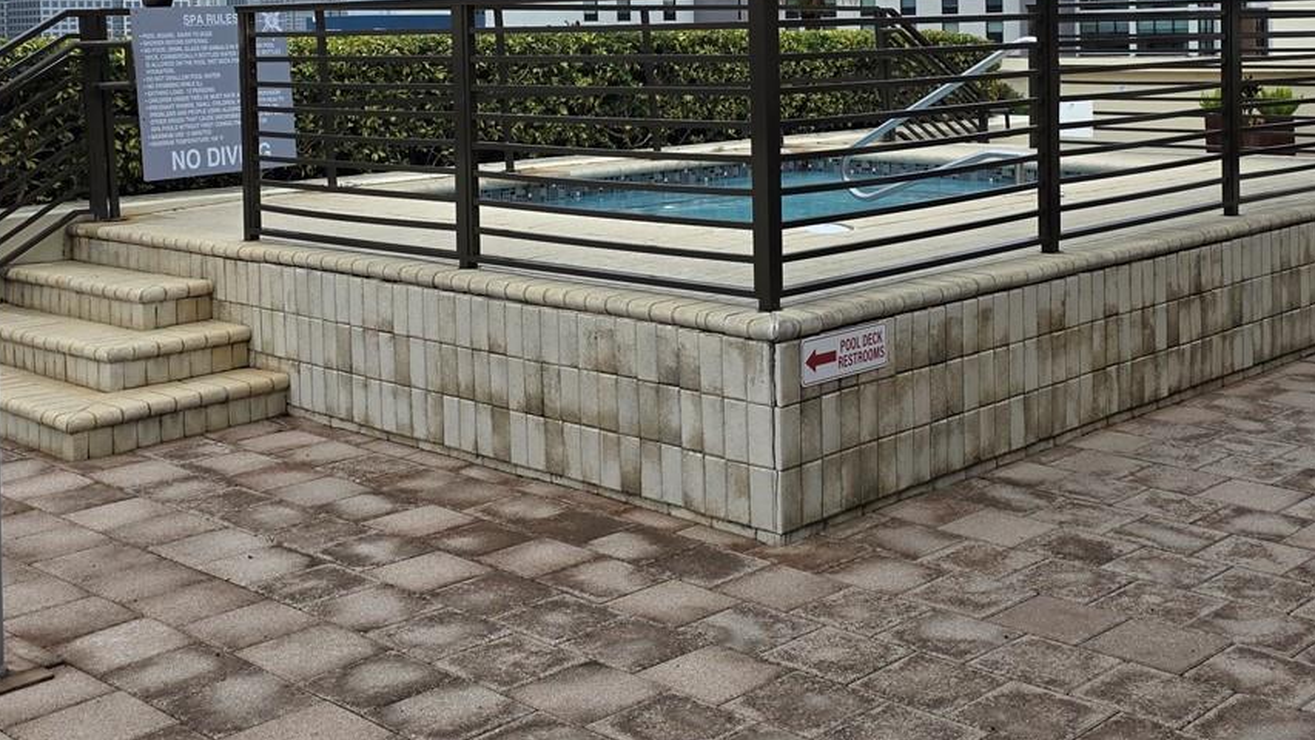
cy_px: 66
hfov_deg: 43.5
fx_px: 1639
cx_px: 780
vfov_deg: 24.7
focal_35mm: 47
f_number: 1.7
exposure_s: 1/2277
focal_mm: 6.3
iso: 80
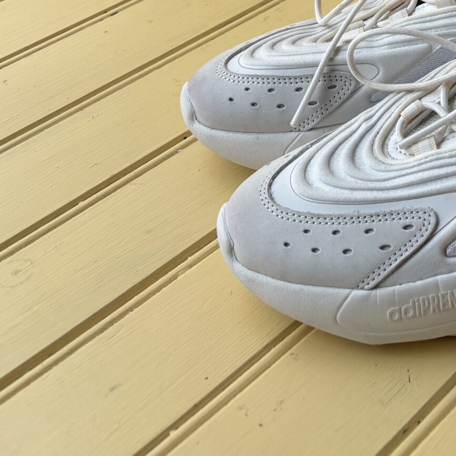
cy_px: -203
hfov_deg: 23.9
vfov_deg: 21.7
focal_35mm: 68
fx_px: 1013
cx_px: 484
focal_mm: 5.96
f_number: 1.6
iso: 100
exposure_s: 1/121
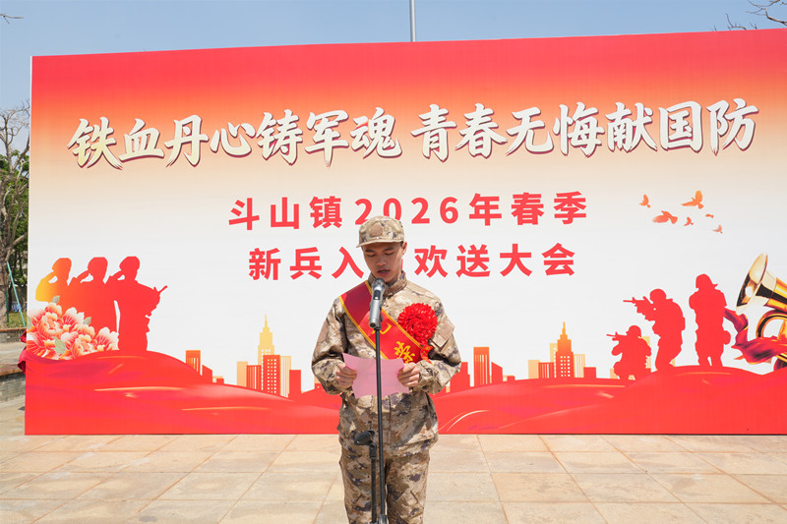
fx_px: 590
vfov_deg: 47.9
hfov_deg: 67.4
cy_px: 262
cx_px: 394
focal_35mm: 27
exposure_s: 1/125
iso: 100
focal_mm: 27
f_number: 10
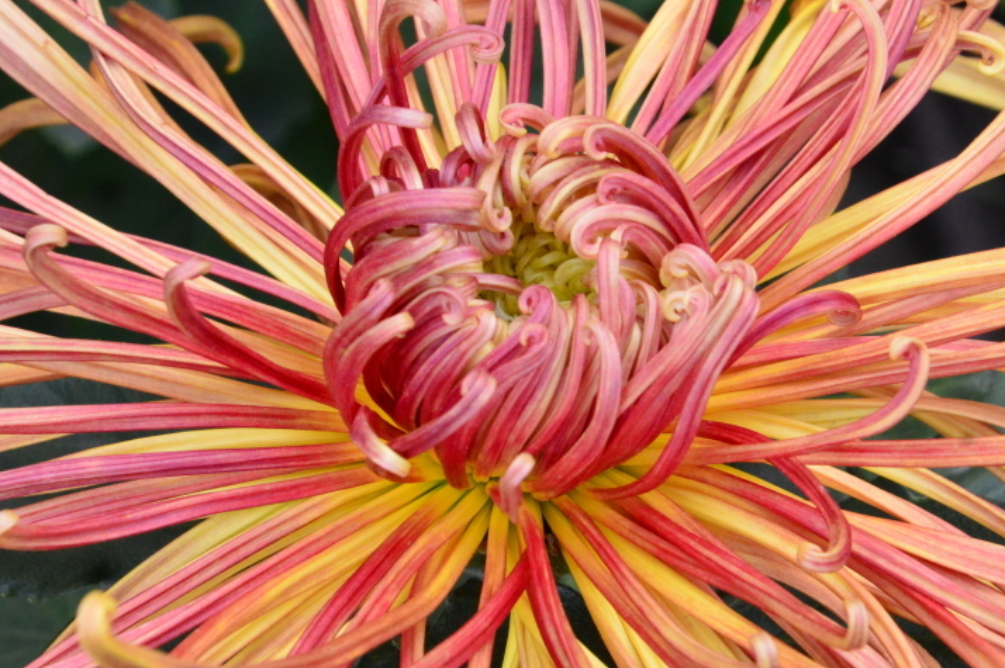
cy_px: 347
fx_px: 5998
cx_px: 580
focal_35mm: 215
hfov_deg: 9.6
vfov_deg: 6.4
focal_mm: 100
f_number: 16
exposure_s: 1/250
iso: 2500
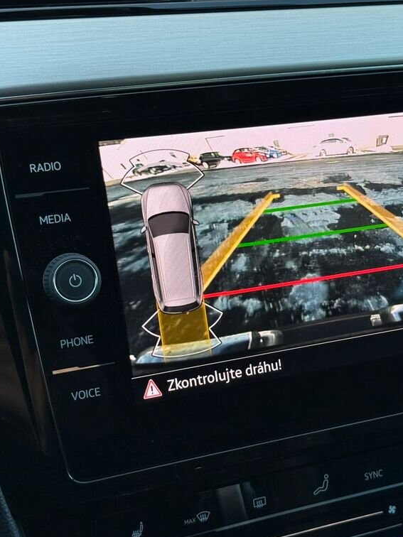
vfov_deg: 29.8
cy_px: 269
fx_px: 1009
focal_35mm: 65
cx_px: 296
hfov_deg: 22.4
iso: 125
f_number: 1.78
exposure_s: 1/244
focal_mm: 6.76
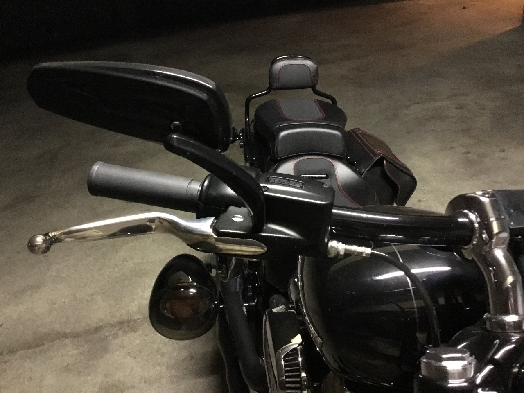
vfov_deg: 45.4
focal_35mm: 31
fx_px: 469
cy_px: 196
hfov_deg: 58.4
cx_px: 262
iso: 800
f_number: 2.4
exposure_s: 1/17
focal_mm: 3.3
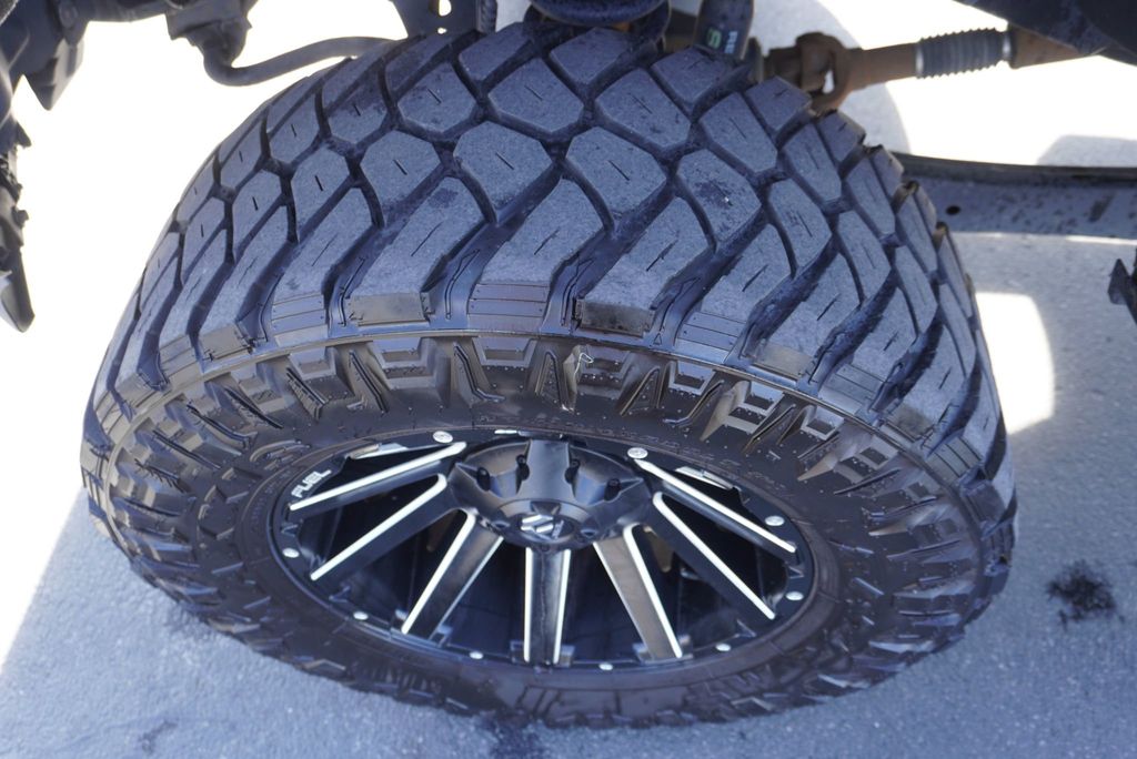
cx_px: 568
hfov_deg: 61.9
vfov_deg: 43.7
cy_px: 380
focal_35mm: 30
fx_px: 948
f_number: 4
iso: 160
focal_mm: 20
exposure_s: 1/60
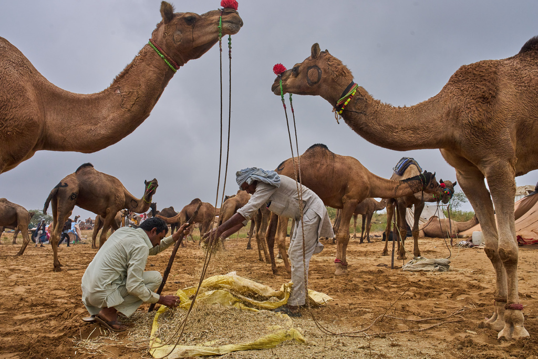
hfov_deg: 57.2
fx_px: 493
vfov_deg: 40.0
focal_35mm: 33
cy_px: 180
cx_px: 269
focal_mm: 33
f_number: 11
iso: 400
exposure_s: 1/250
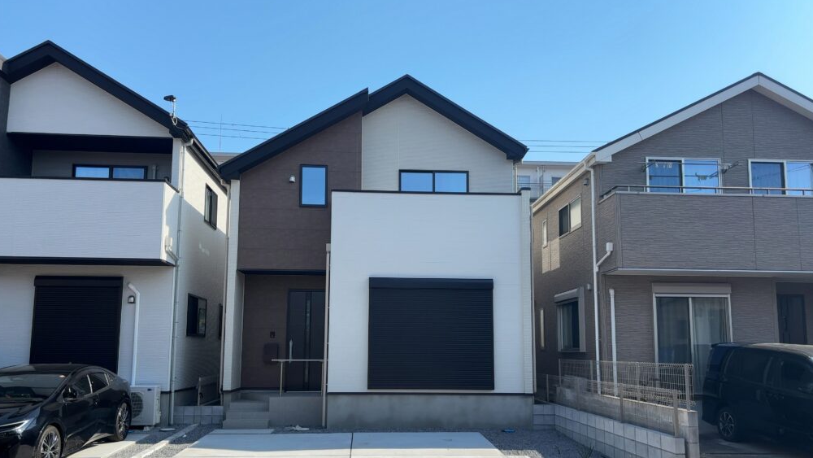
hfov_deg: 66.1
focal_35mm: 29
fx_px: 625
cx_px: 406
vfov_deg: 40.0
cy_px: 277
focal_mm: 5.96
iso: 50
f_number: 1.6
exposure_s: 1/2151
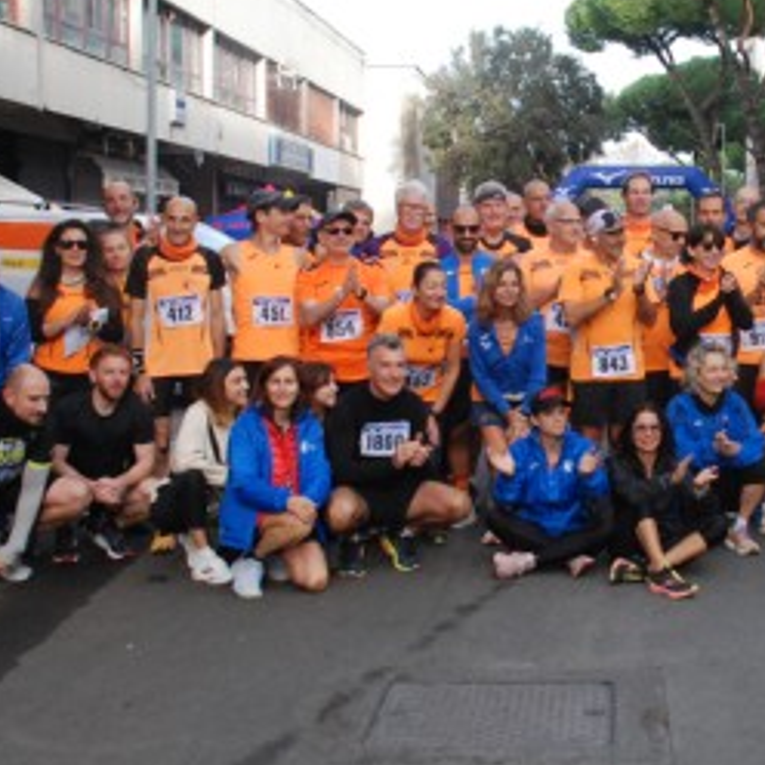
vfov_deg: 25.4
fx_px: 1700
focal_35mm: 68
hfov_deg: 25.0
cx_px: 608
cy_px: 375
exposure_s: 1/1000
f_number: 4.5
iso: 1000
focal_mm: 22
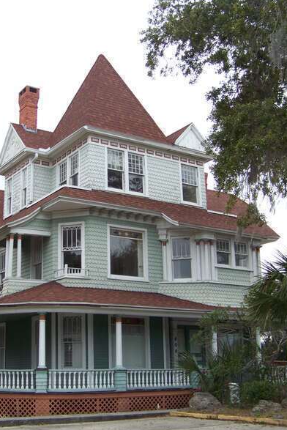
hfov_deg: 26.4
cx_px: 96
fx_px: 609
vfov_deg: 38.9
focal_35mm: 51
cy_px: 218
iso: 69
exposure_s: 1/320
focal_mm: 5.85
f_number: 2.8
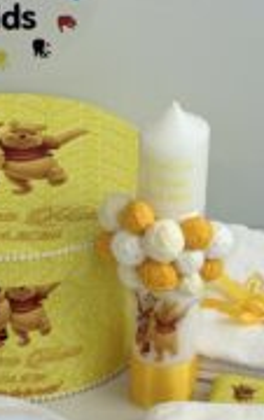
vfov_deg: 11.5
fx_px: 2077
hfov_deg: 7.3
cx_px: 19
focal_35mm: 181
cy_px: 373
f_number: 2.8
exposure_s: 1/121
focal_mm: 9
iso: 100
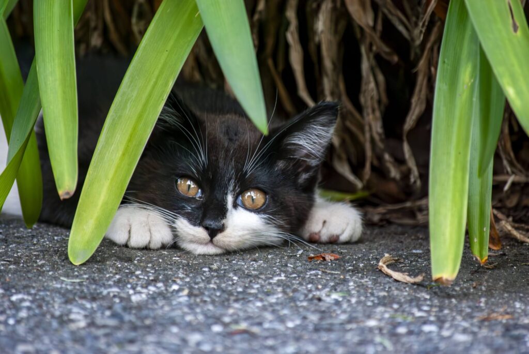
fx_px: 6619
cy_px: 177
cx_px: 264
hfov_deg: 4.6
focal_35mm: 450
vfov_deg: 3.1
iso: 1600
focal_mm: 300
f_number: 5.6
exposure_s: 1/250
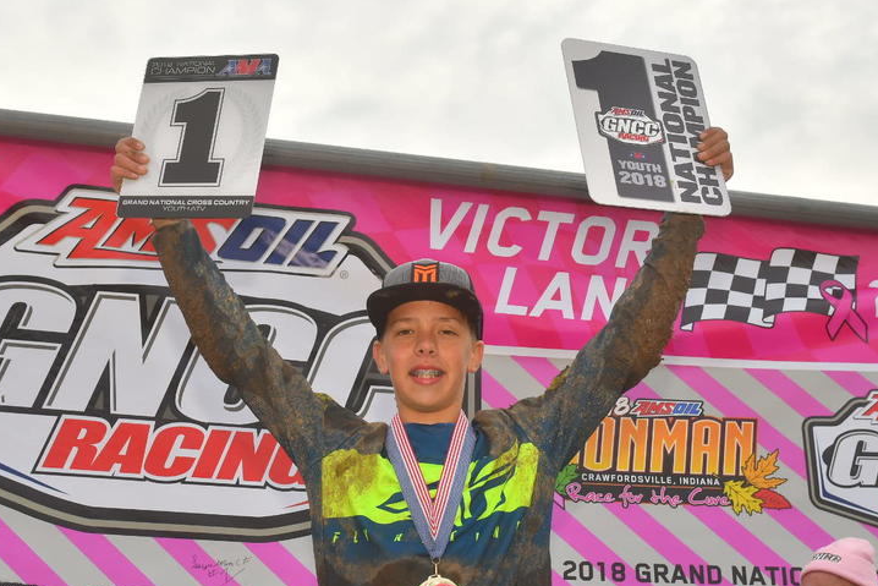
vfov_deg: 23.7
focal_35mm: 57
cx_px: 409
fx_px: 1390
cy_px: 374
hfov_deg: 35.0
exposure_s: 1/640
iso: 400
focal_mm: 28
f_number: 5.6
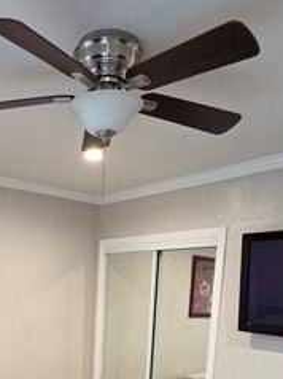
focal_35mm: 35
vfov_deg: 46.4
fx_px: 382
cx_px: 75
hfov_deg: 39.6
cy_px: 355
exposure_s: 1/60
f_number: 2.2
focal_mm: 2.2
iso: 640
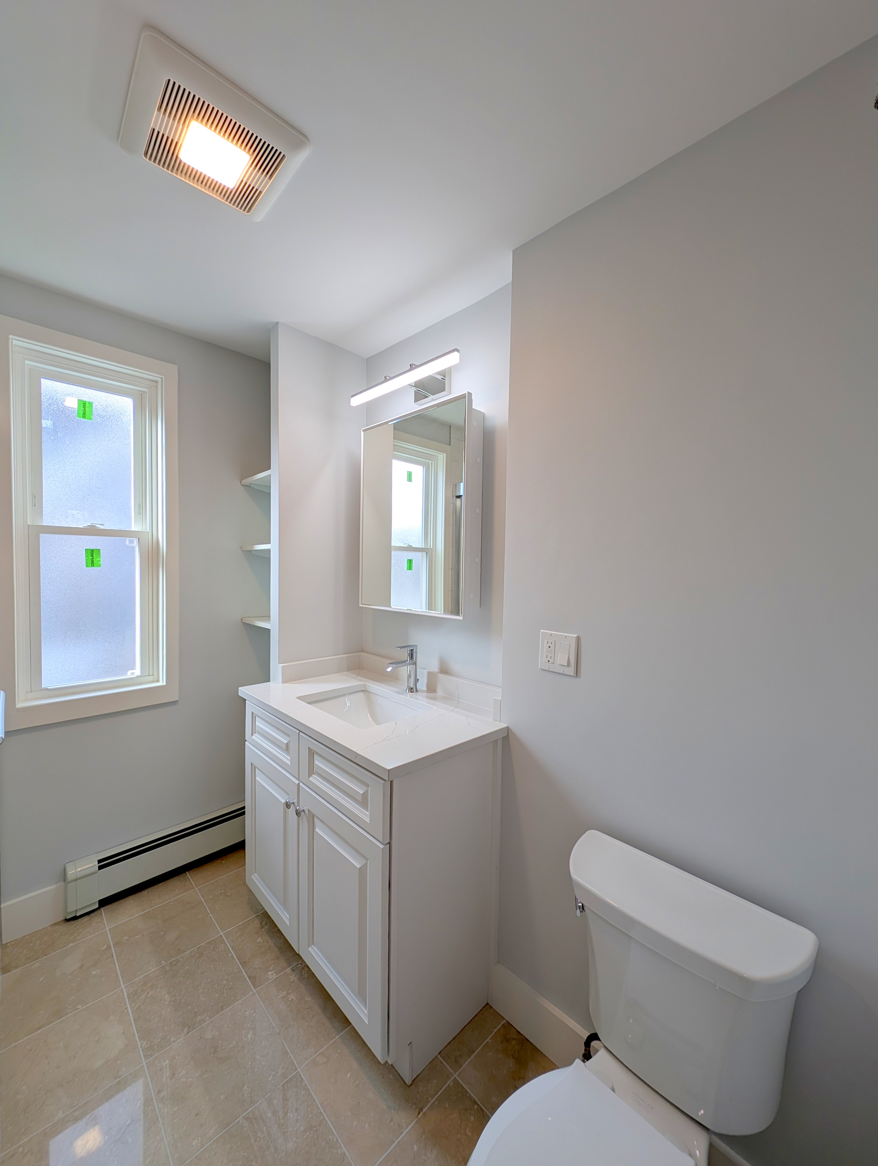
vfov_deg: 110.5
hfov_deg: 94.6
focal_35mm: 12
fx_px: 405
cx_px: 439
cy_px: 583
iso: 41
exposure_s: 1/144
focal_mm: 2.23
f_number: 1.95
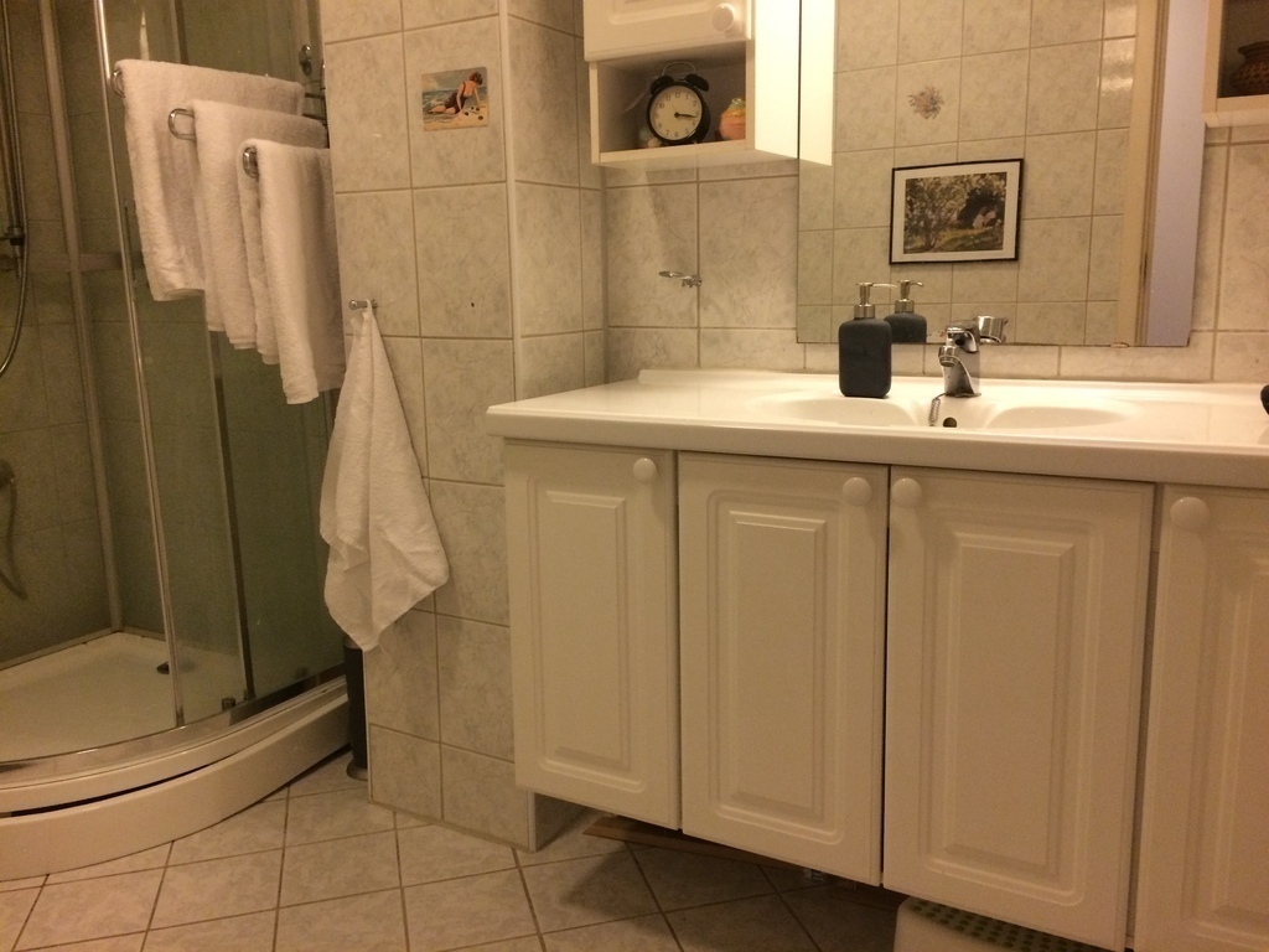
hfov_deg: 61.7
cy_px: 476
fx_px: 1063
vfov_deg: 48.2
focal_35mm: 29
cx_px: 634
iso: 250
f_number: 2.2
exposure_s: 1/33
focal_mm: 4.15
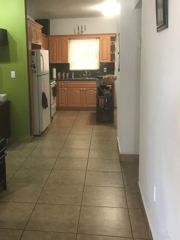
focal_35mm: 40
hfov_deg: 35.5
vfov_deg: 46.5
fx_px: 277
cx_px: 54
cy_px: 96
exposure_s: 1/15
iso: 80
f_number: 1.8
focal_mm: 3.99
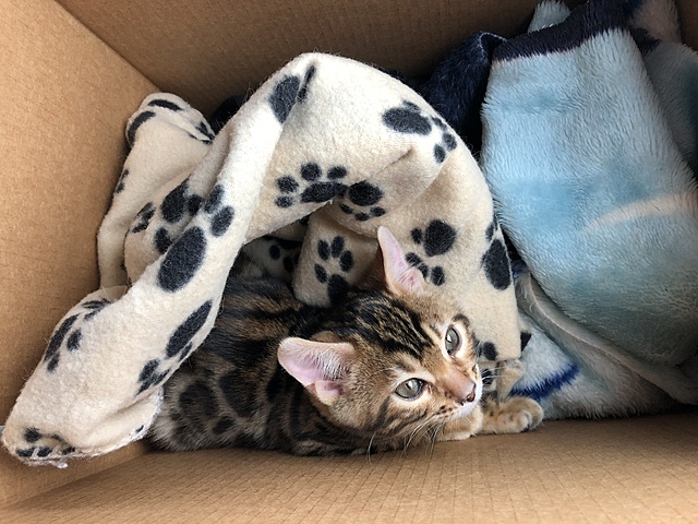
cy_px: 262
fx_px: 565
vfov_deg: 49.7
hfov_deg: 63.4
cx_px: 349
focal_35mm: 28
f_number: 1.8
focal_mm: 3.99
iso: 64
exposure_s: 1/120
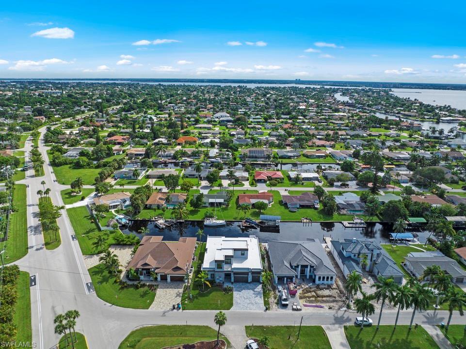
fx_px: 323
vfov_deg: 56.8
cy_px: 174
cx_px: 233
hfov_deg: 71.6
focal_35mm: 24
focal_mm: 12.29
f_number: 2.8
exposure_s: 1/3200
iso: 120
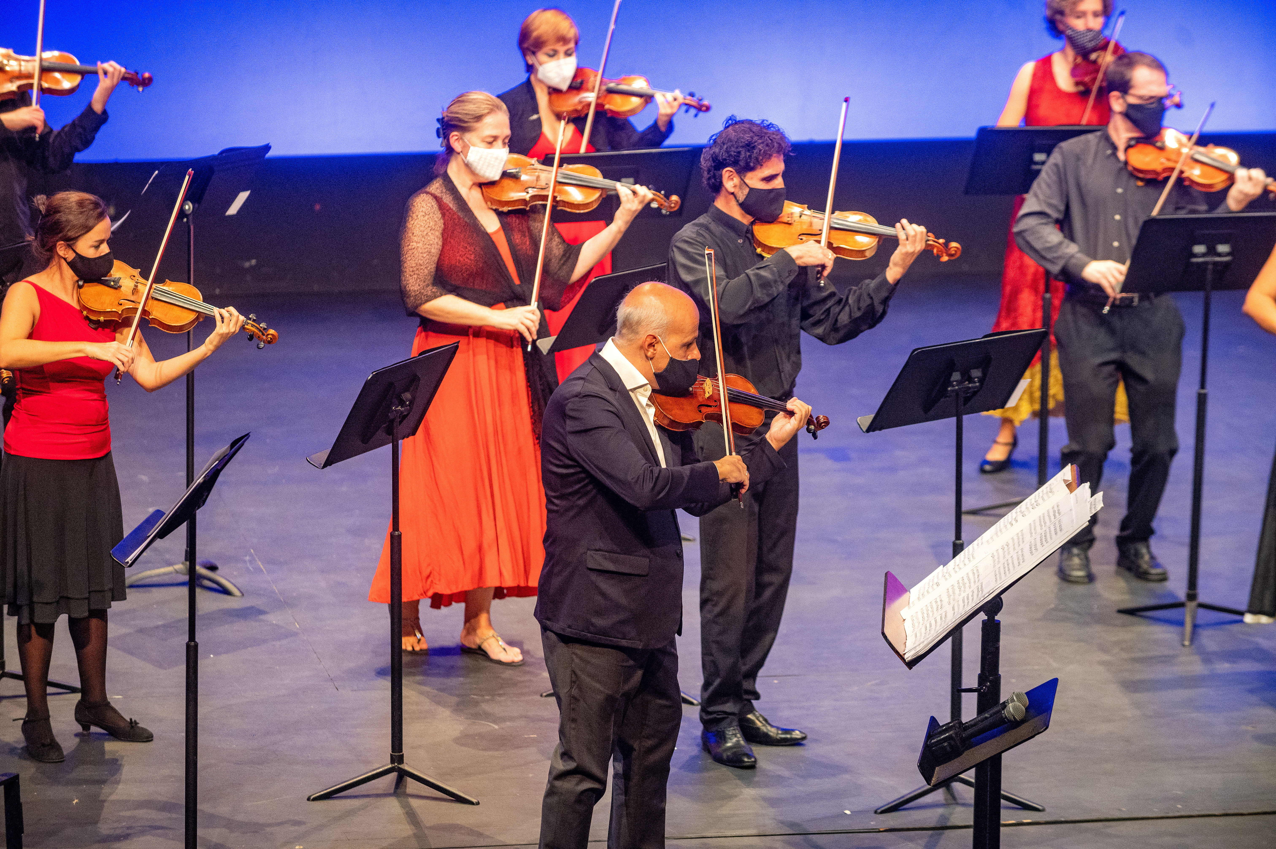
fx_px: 7084
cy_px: 424
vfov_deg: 6.9
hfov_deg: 10.3
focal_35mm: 200
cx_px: 638
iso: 3200
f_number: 2.8
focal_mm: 200
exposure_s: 1/640
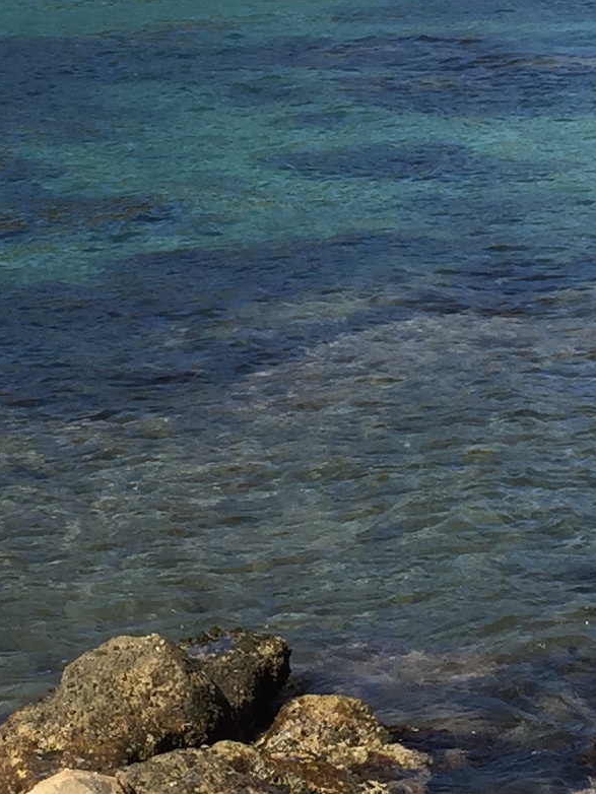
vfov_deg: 16.2
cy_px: 178
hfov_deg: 12.3
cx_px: 330
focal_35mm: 121
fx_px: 2776
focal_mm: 4.15
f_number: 2.2
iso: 32
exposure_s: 1/1464
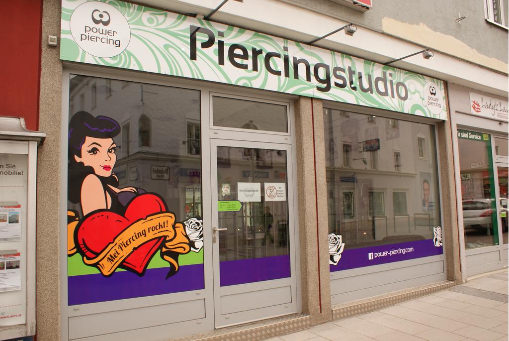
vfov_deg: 48.0
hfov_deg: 67.3
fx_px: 382
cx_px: 254
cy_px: 170
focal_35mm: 27
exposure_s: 1/60
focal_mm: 18
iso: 100
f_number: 8
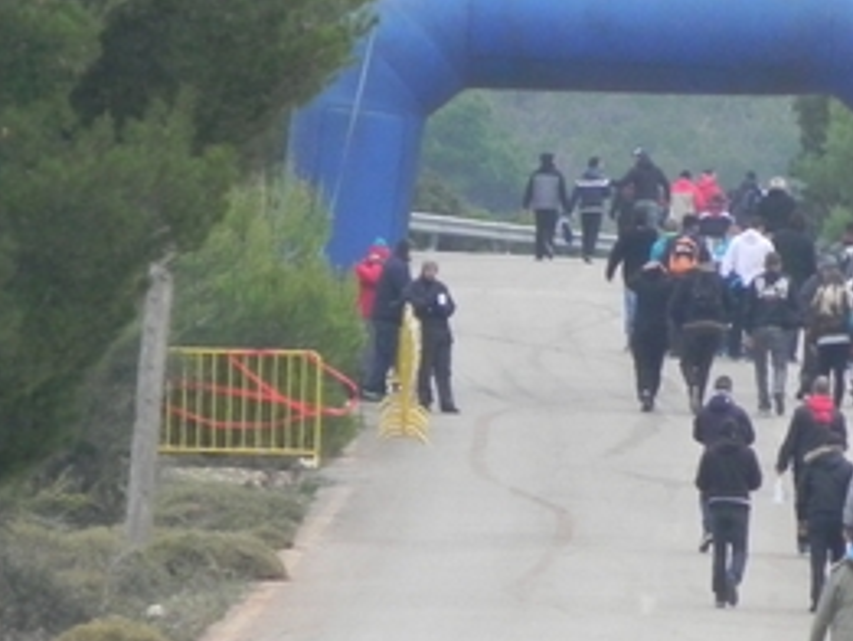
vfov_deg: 1.1
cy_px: 688
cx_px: 820
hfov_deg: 1.5
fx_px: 33627
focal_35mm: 1364
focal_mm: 85.6
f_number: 5
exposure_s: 1/500
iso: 309
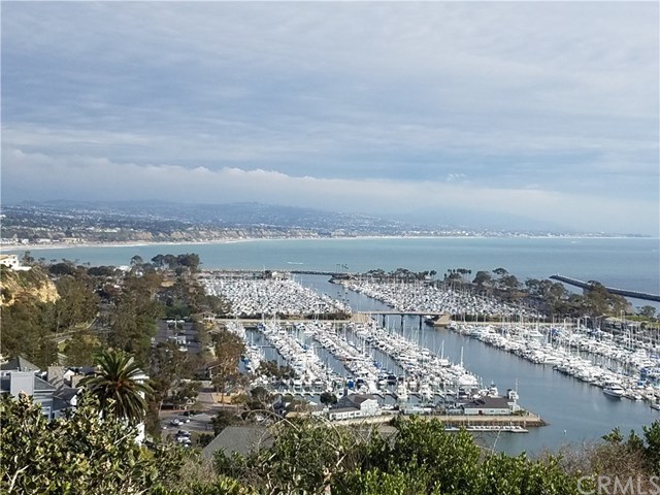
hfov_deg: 67.3
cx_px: 330
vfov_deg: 53.1
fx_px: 496
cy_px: 248
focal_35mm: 26
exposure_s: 1/3192
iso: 50
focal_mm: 4.2
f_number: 1.7
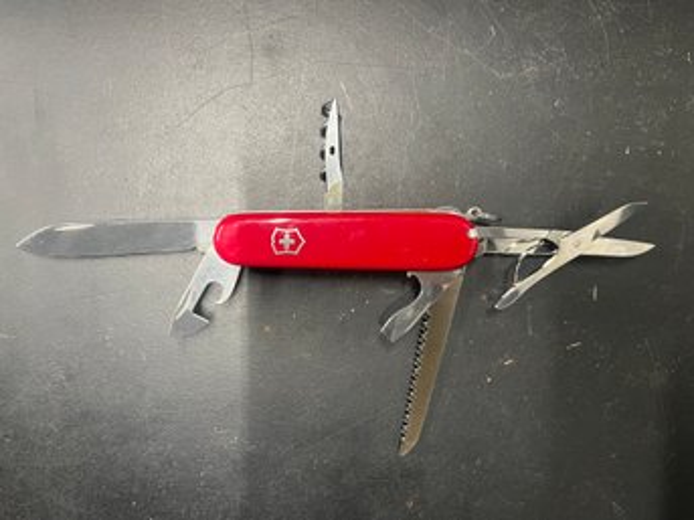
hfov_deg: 67.3
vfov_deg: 53.0
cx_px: 347
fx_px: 521
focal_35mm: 26
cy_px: 260
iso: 500
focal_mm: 5.1
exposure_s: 1/60
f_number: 1.6
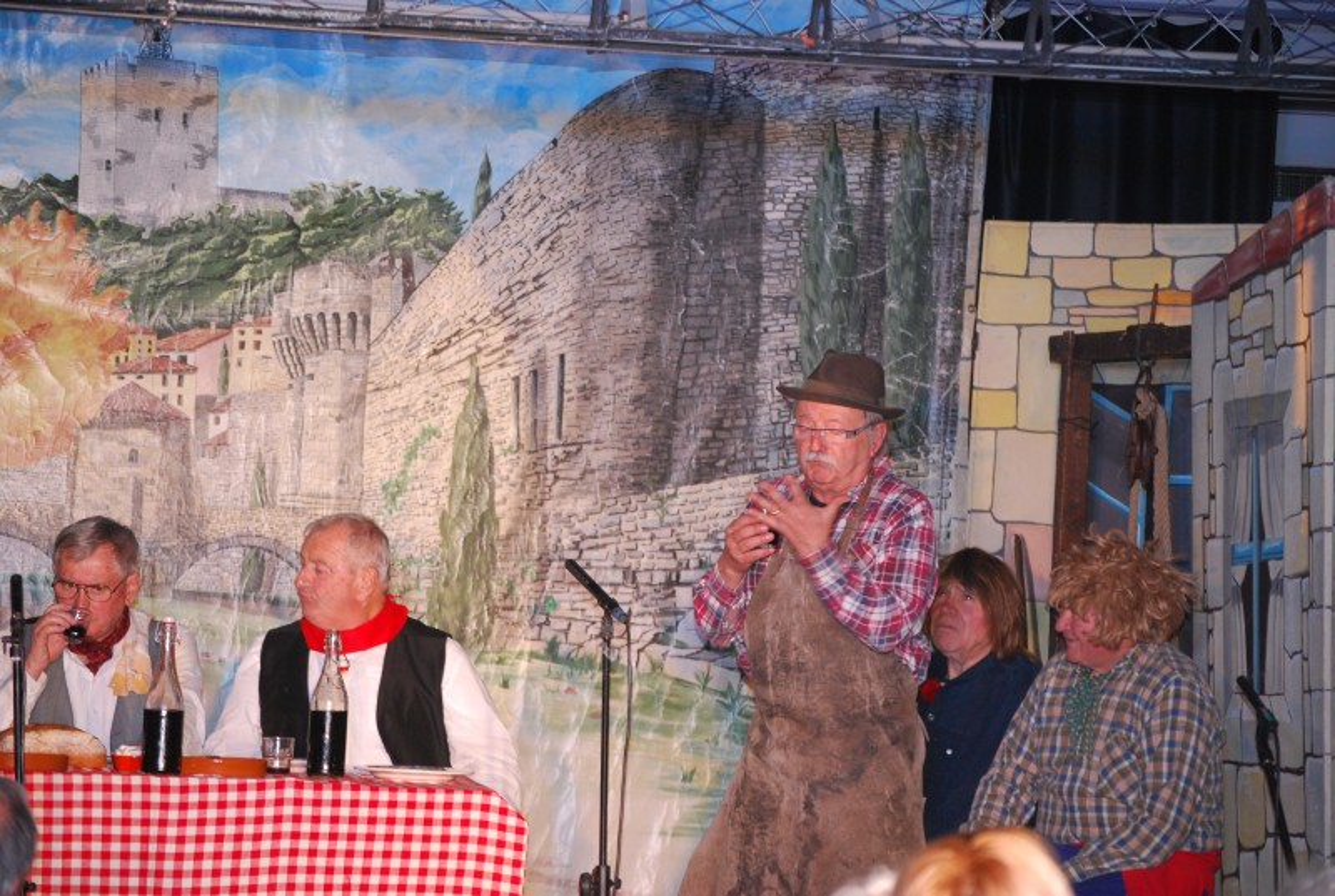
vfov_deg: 11.2
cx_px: 668
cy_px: 448
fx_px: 4571
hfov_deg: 16.6
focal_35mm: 123
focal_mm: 82
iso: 640
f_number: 4.5
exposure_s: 1/60
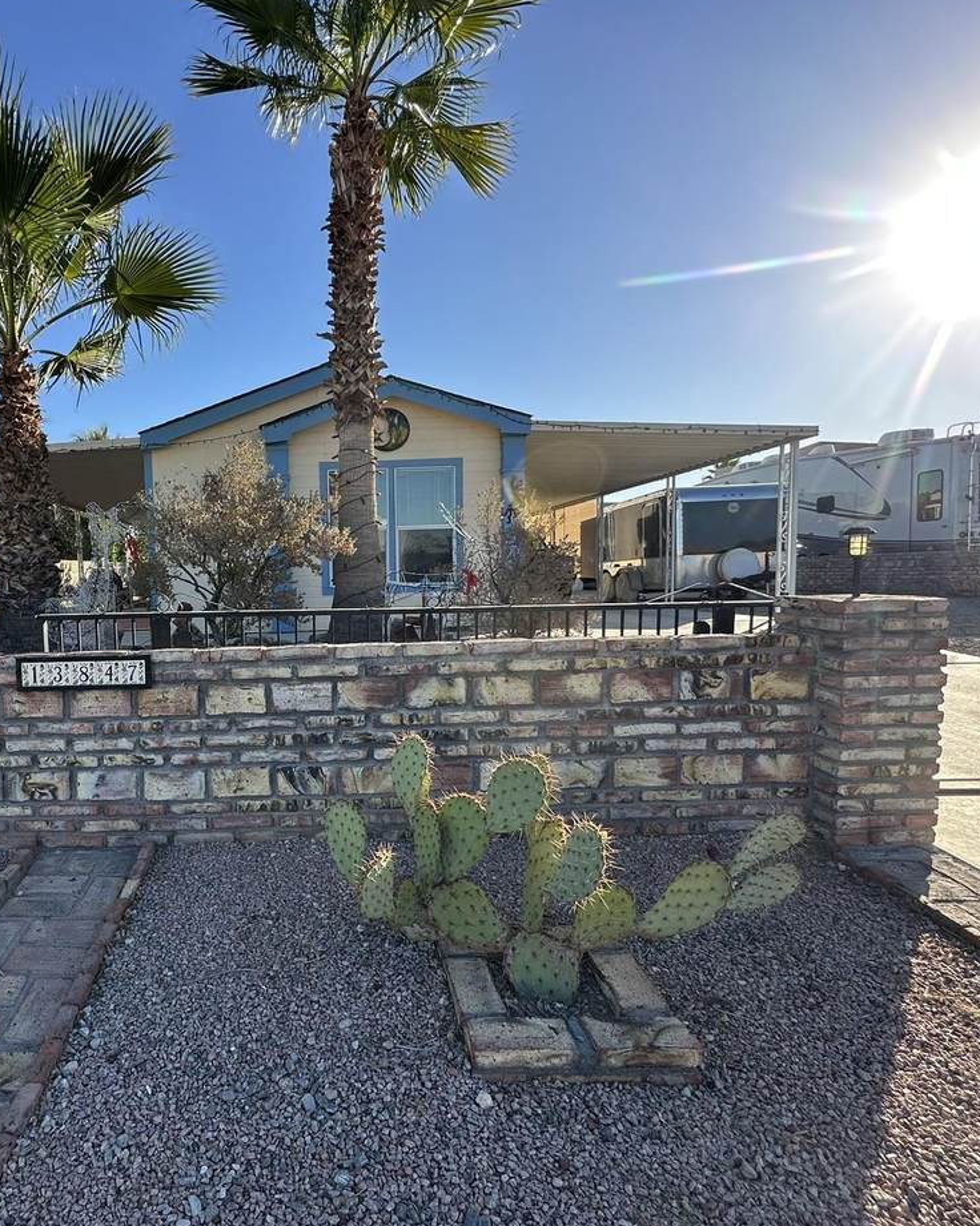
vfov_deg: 83.3
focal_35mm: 19
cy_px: 628
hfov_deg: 68.3
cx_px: 306
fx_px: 689
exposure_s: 1/764
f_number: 2.2
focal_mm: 2.22
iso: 40
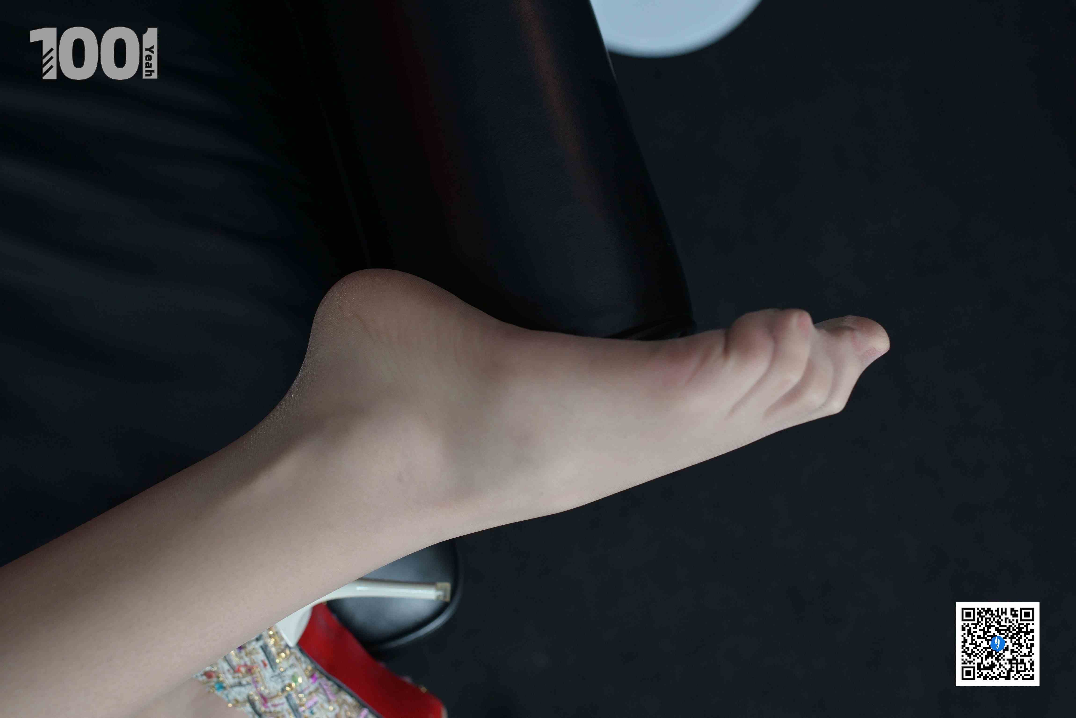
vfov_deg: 37.9
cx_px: 538
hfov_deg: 54.4
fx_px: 1046
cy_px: 359
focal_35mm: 35
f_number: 4
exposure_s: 1/160
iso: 800
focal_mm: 35
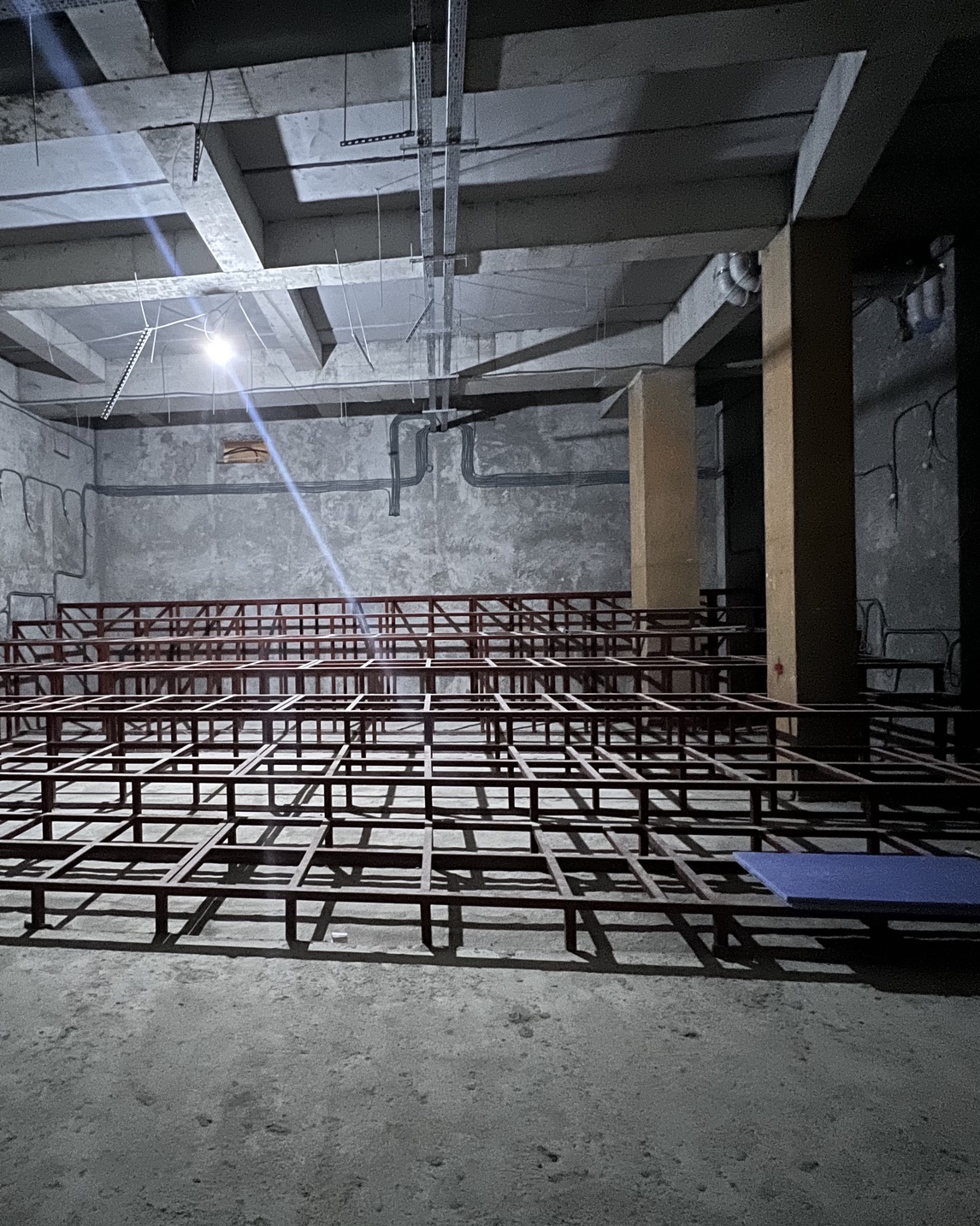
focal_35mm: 17
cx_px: 359
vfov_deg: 89.6
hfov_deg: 75.4
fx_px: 616
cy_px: 614
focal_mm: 1.57
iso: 1000
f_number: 1.8
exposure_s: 1/15
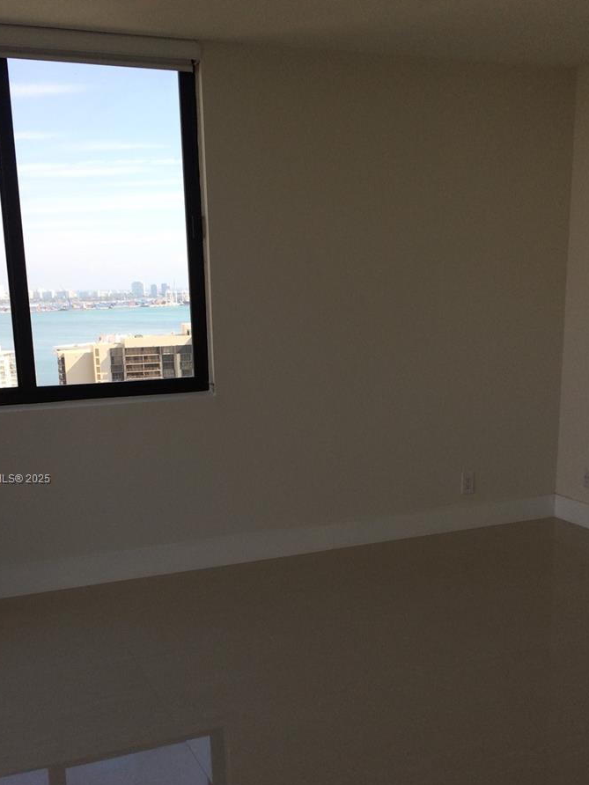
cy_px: 480
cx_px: 285
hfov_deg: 36.8
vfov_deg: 47.5
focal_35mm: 39
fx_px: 885
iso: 32
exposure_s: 1/461
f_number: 2.2
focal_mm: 4.15
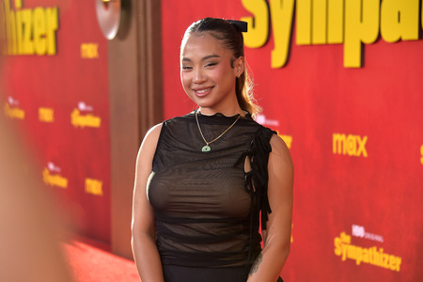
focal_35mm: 125
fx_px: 1469
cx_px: 212
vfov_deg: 11.0
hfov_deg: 16.4
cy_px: 141
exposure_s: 1/1600
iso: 800
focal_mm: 125
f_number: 6.3
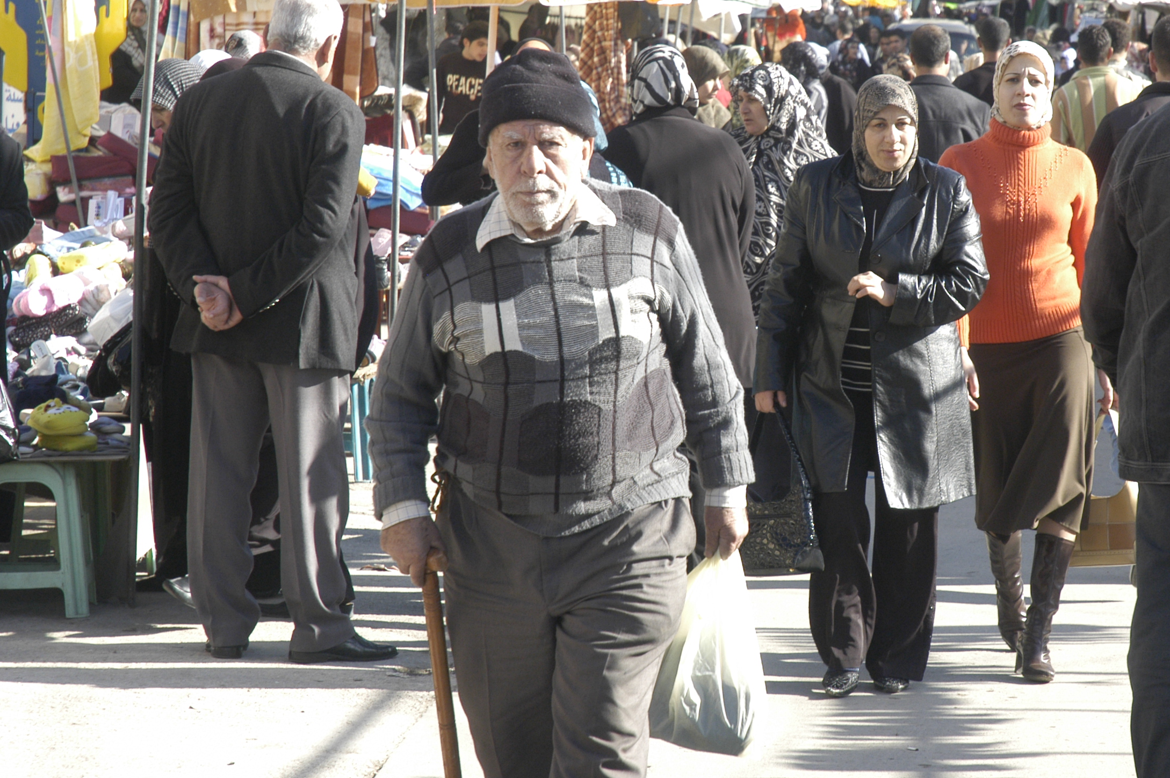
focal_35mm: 145
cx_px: 789
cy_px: 279
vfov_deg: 9.4
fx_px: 4708
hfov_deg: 14.1
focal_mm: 70
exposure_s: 1/250
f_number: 8
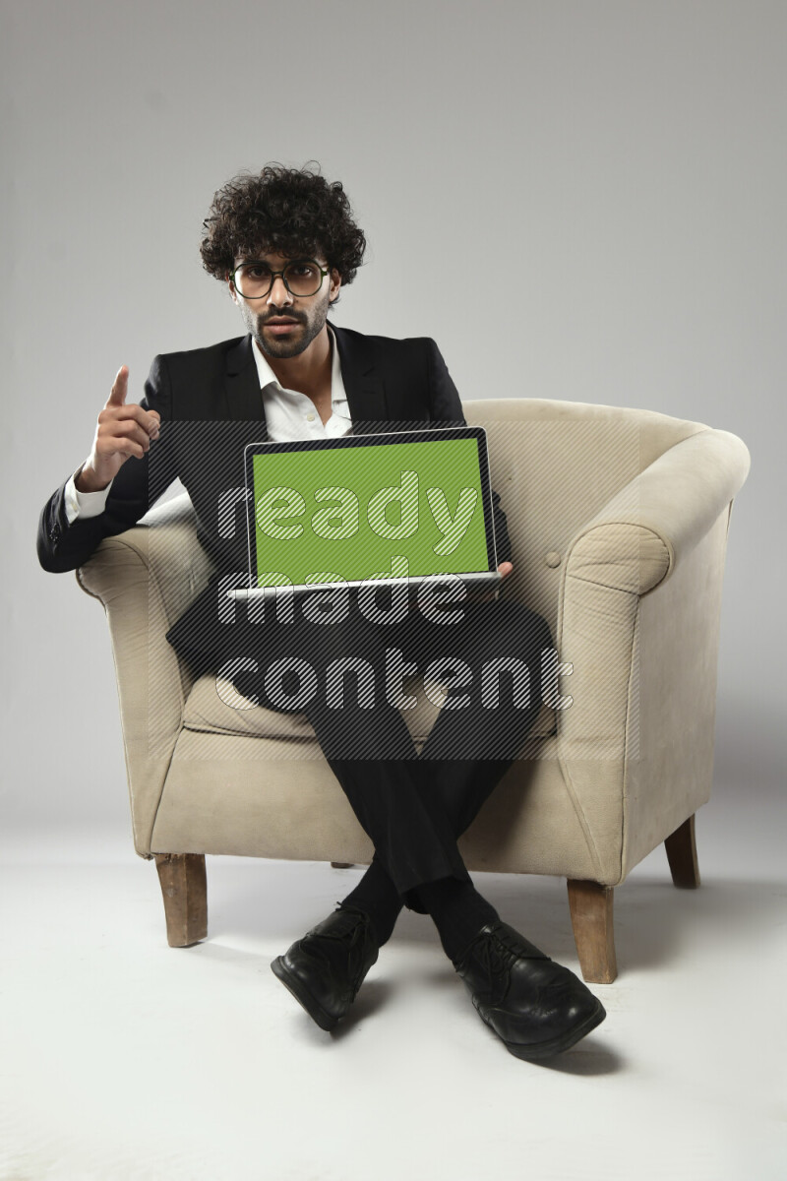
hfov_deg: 33.4
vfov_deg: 48.5
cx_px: 394
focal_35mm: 40
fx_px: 1312
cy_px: 590
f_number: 5.6
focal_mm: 40
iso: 400
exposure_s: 1/125
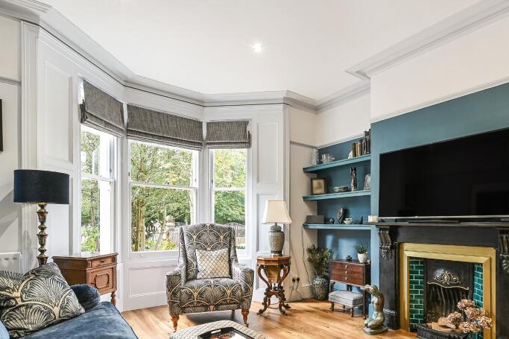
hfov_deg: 80.8
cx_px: 287
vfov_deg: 58.3
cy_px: 223
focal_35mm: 21
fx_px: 297
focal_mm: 14
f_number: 9
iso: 100
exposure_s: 1/1.6
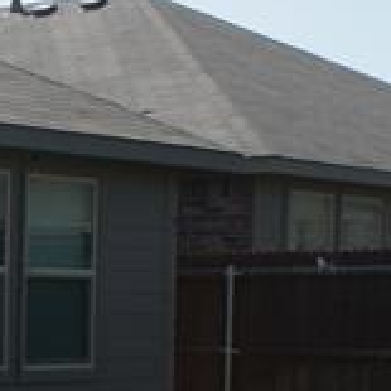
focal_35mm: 135
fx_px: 1725
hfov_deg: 12.5
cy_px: 407
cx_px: -131
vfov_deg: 12.7
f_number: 14
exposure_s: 1/125
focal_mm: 16
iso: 200
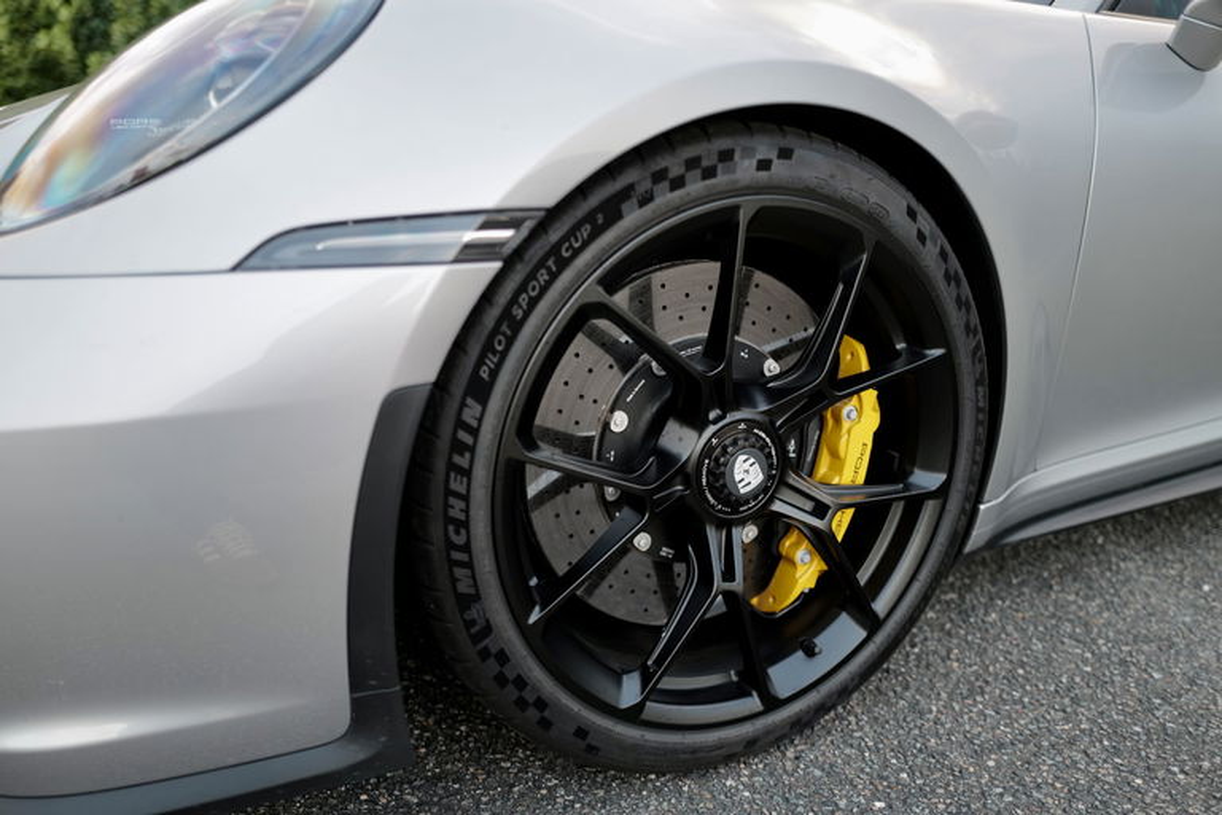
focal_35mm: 28
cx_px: 611
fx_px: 950
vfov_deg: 46.4
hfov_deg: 65.5
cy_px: 408
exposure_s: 1/50
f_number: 1.7
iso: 125
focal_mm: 28
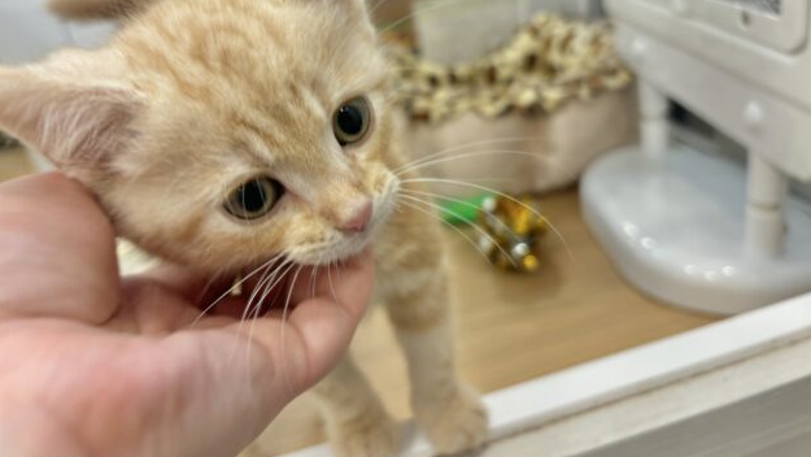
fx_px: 624
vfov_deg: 39.8
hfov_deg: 66.0
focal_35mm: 29
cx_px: 398
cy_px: 161
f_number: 1.6
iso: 80
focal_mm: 5.96
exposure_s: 1/50
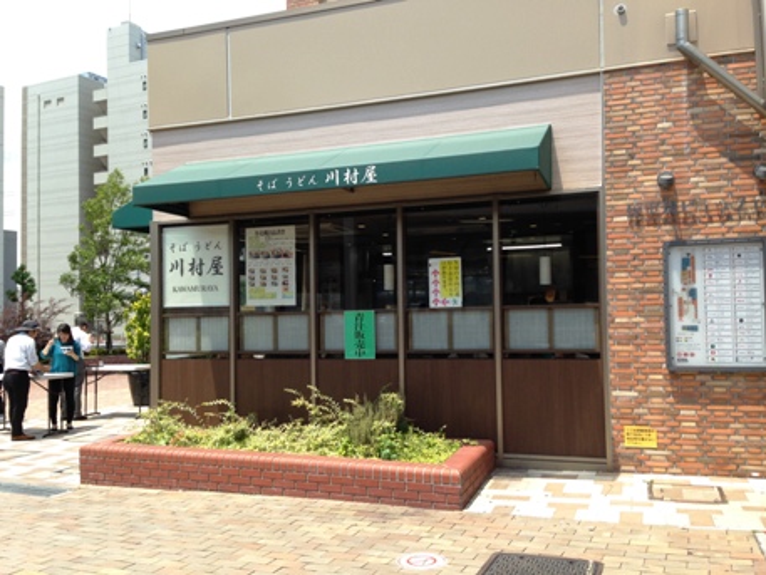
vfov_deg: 43.0
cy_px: 288
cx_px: 383
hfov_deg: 55.3
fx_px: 730
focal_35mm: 33
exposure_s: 1/669
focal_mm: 4.12
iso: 50
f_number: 2.4
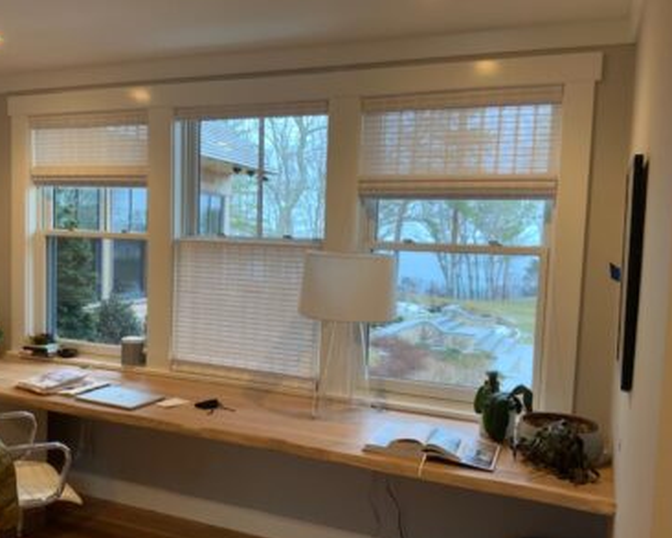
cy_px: 292
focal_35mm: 33
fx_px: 656
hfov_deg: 54.1
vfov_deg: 44.5
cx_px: 308
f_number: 1.8
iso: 64
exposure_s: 1/60
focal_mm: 3
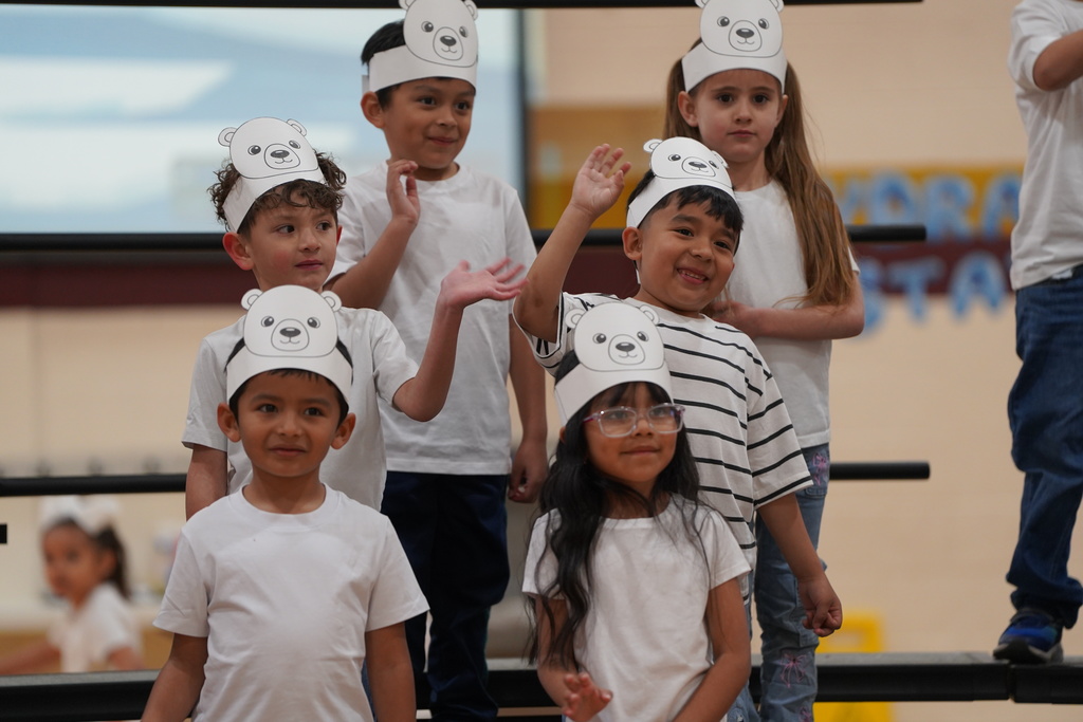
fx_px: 6017
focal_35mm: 200
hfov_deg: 10.3
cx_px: 542
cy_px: 361
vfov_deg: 6.9
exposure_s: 1/250
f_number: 3.2
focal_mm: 200
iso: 1600
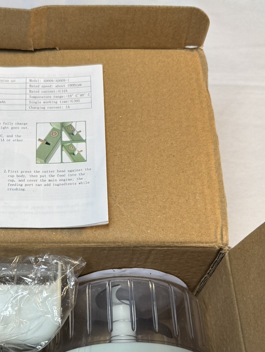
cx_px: 29
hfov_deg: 26.7
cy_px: 264
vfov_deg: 35.4
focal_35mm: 53
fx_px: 541
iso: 100
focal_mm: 6.76
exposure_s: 1/120
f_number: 1.78
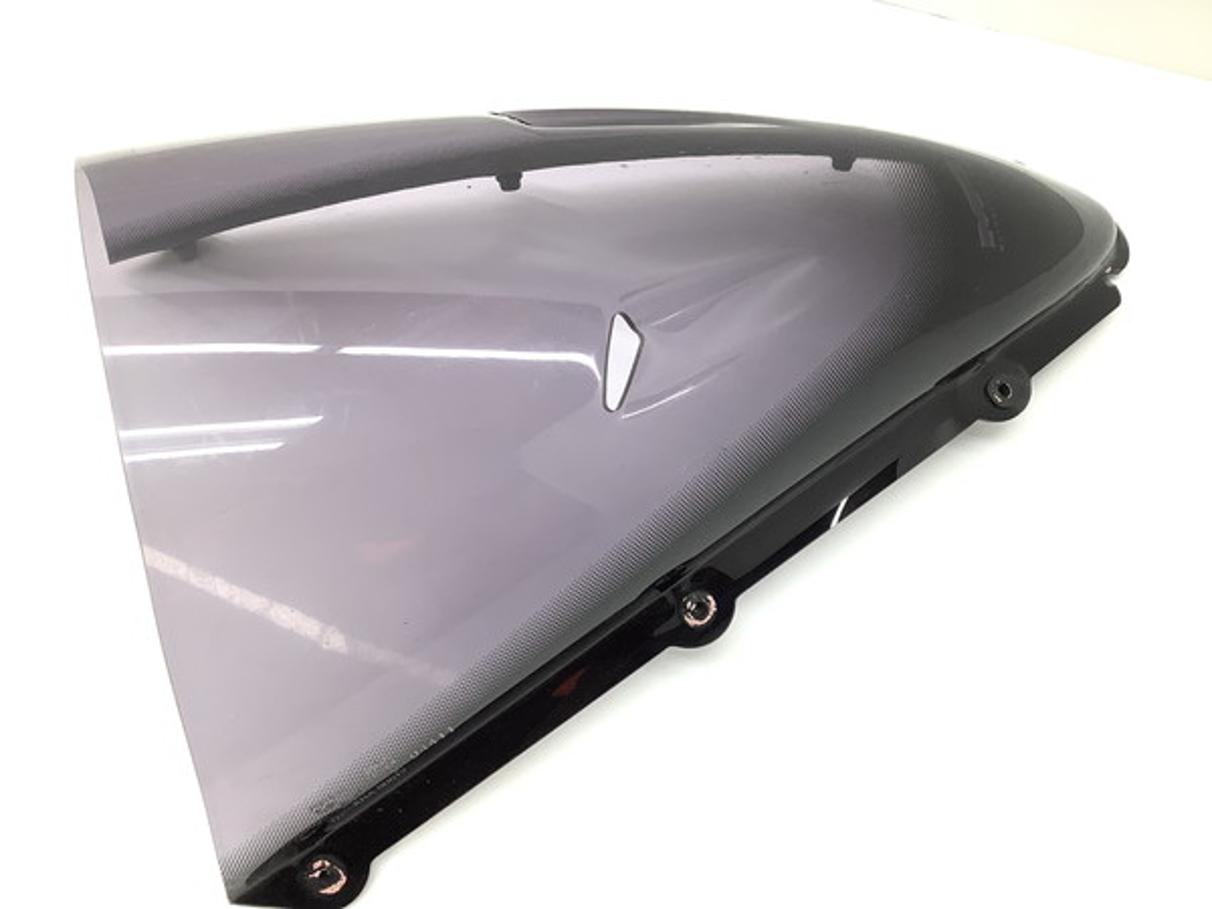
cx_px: 606
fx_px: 1085
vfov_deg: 45.4
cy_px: 454
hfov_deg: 58.4
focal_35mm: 31
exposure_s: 1/120
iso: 50
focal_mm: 3.3
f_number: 2.4
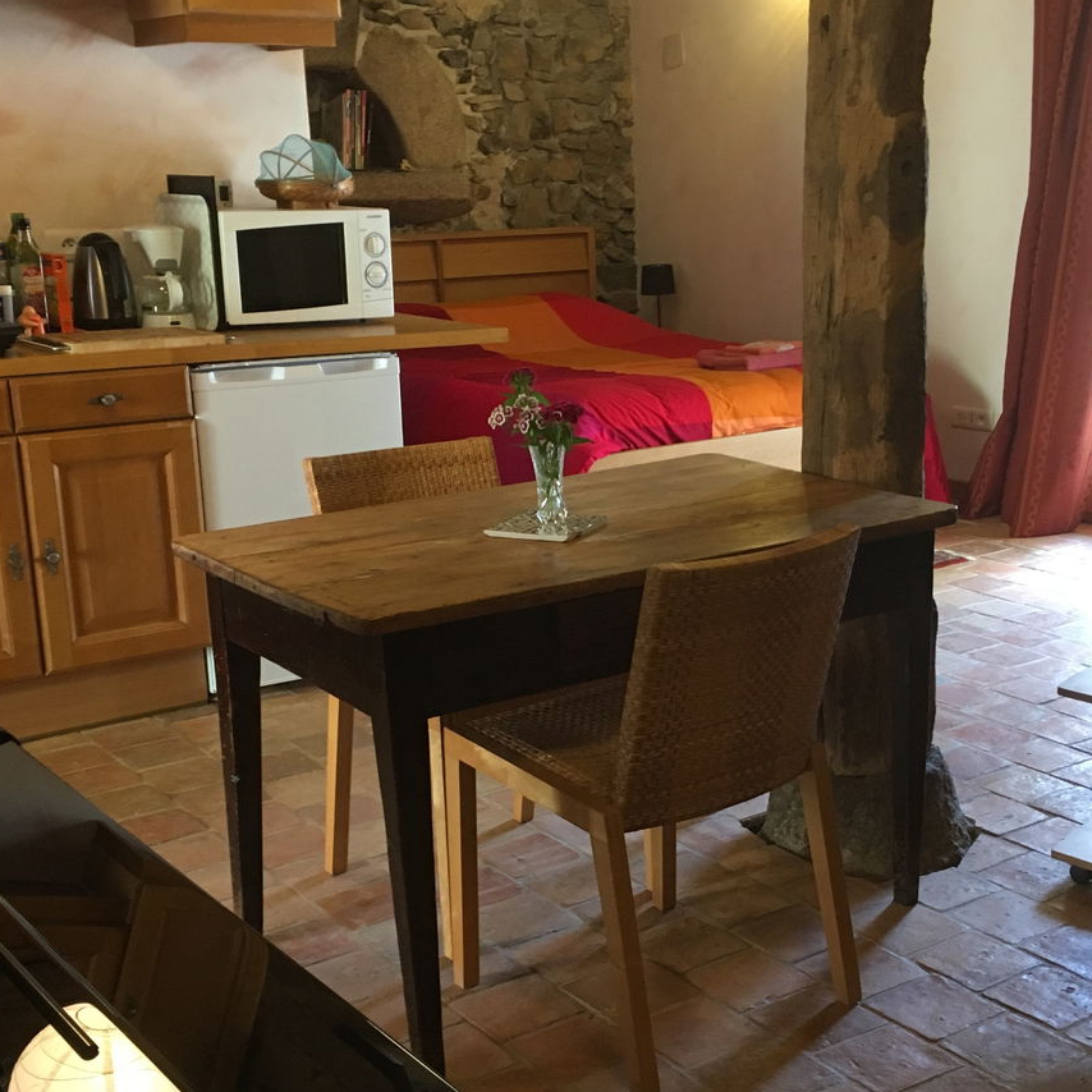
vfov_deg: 35.2
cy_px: 657
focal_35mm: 48
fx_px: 1713
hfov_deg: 35.1
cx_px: 701
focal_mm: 4.15
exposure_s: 1/33
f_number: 2.2
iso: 160
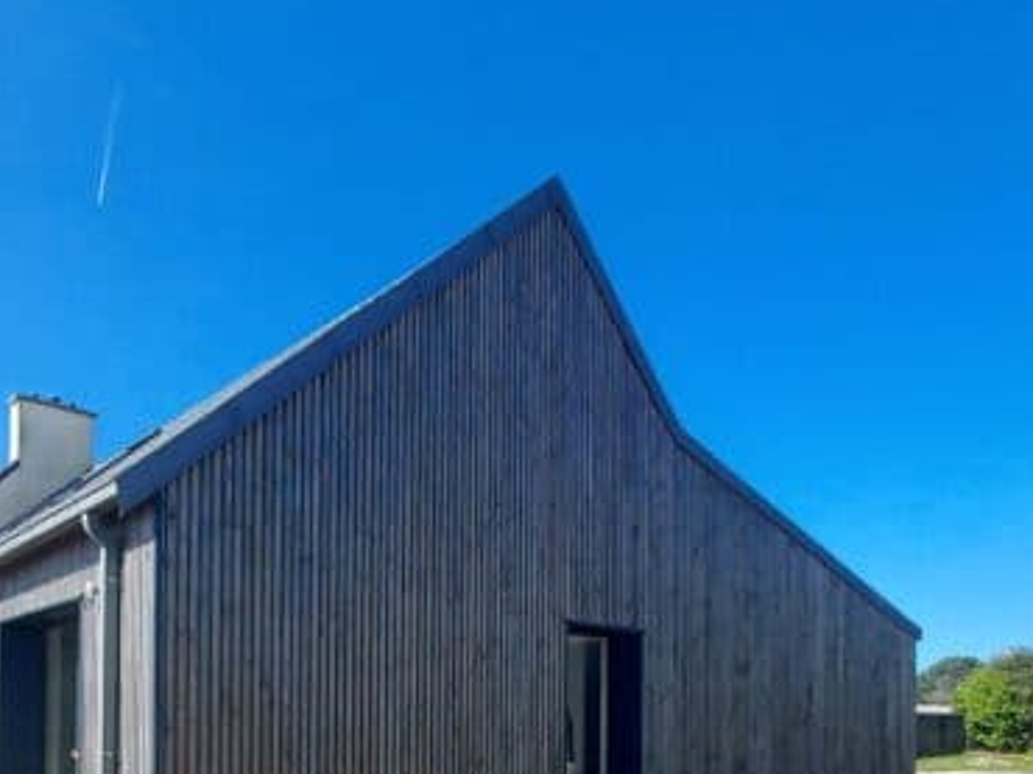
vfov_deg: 46.1
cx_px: 466
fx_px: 805
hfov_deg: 65.2
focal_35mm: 27
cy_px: 704
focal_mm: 1.42
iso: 50
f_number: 2.2
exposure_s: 1/1094
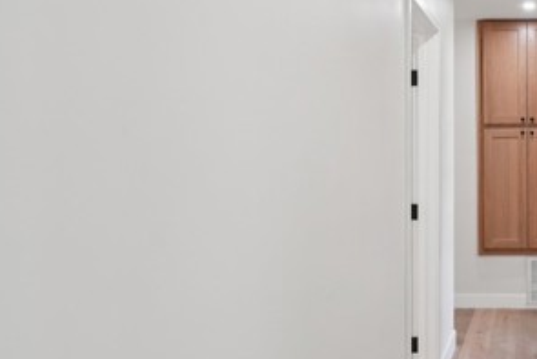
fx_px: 582
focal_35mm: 39
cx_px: 530
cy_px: 153
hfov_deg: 43.0
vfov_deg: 34.2
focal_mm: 18
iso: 400
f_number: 8
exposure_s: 1/15
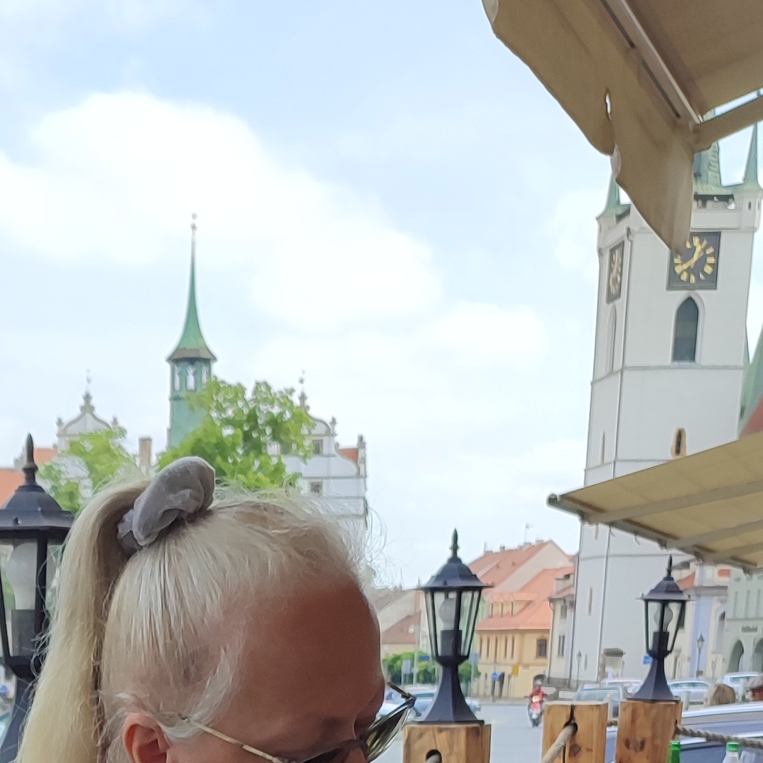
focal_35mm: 79
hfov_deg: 21.4
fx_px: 1970
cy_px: 1258
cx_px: 50
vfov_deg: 18.5
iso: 50
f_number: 1.89
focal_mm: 5.89
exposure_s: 1/360
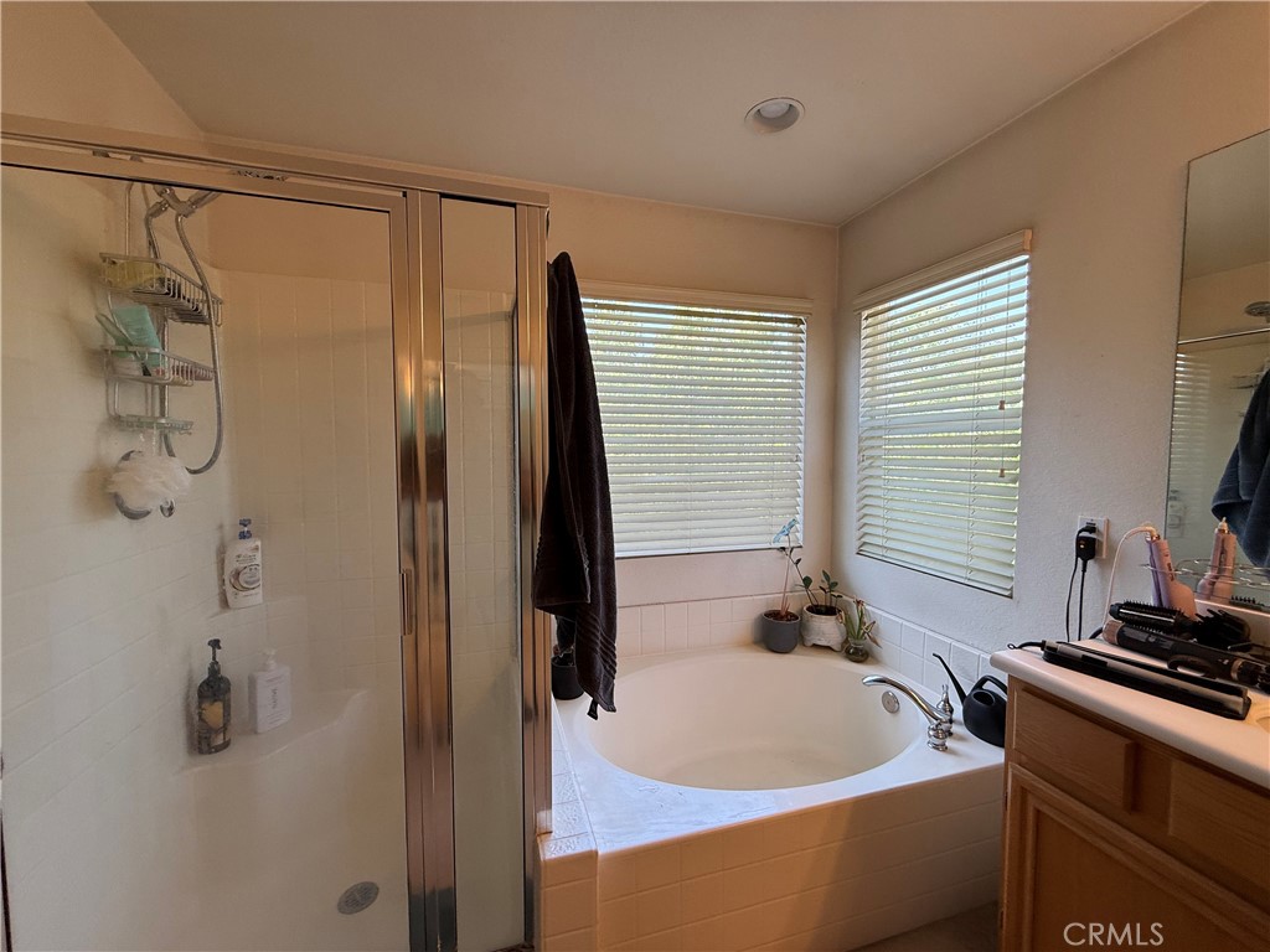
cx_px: 635
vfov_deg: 85.7
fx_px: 514
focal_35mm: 14
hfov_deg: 102.1
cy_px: 476
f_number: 2.2
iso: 64
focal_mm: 2.22
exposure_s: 1/120
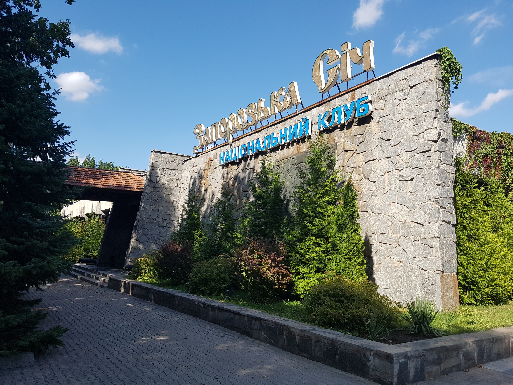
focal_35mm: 26
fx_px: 385
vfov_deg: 53.1
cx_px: 256
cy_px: 192
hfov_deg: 67.3
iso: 50
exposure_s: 1/1656
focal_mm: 4.2
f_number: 1.7
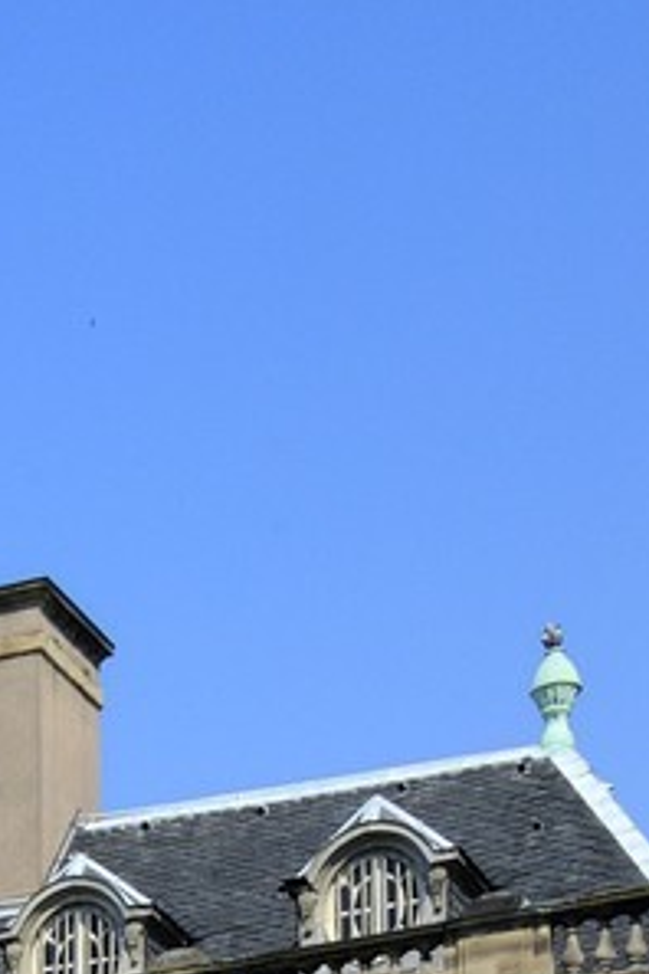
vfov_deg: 10.7
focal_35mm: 167
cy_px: 2273
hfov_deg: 7.7
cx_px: -888
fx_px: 4516
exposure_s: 1/250
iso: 400
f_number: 16
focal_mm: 31
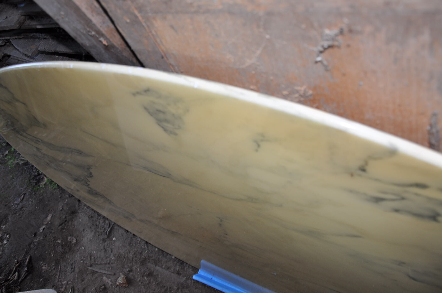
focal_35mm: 32
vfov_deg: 41.6
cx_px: 221
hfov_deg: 59.6
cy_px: 146
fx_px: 386
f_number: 3.8
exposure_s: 1/60
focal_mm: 21
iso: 250
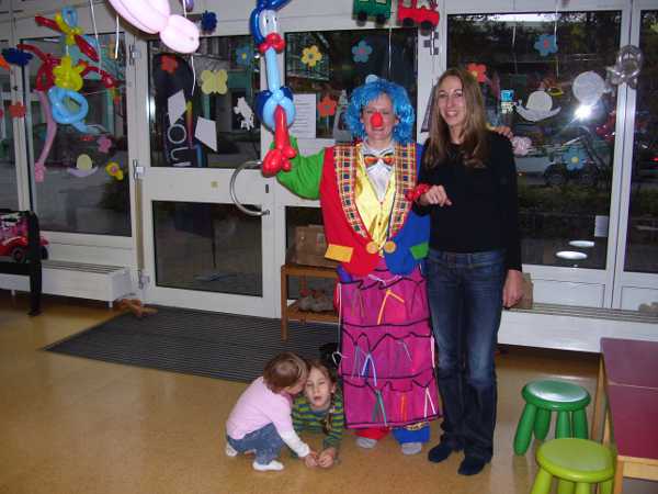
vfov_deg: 38.7
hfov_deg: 50.1
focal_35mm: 37
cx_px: 329
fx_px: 703
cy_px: 247
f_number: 2.7
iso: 125
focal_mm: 6
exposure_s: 1/60
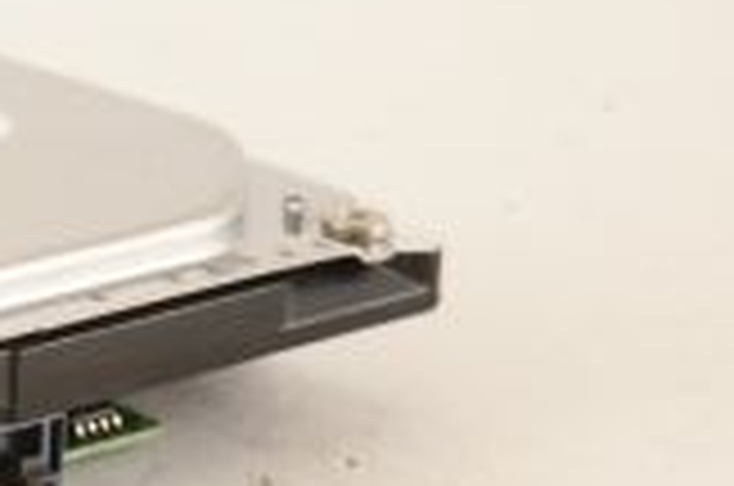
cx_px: -567
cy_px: 254
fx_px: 3744
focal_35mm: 184
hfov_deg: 10.5
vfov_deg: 7.4
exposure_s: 1/160
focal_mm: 50
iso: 1600
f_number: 13
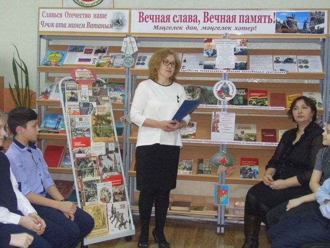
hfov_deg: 38.2
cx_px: 165
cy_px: 124
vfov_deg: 29.1
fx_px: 477
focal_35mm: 50
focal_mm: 9
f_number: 3.5
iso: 400
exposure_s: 1/80
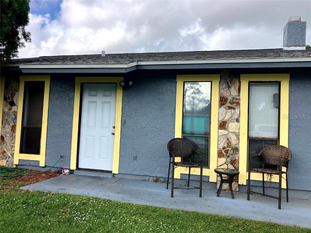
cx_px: 156
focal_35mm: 28
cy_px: 116
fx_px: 252
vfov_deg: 49.7
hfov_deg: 63.4
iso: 32
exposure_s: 1/1279
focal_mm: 3.99
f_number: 1.8
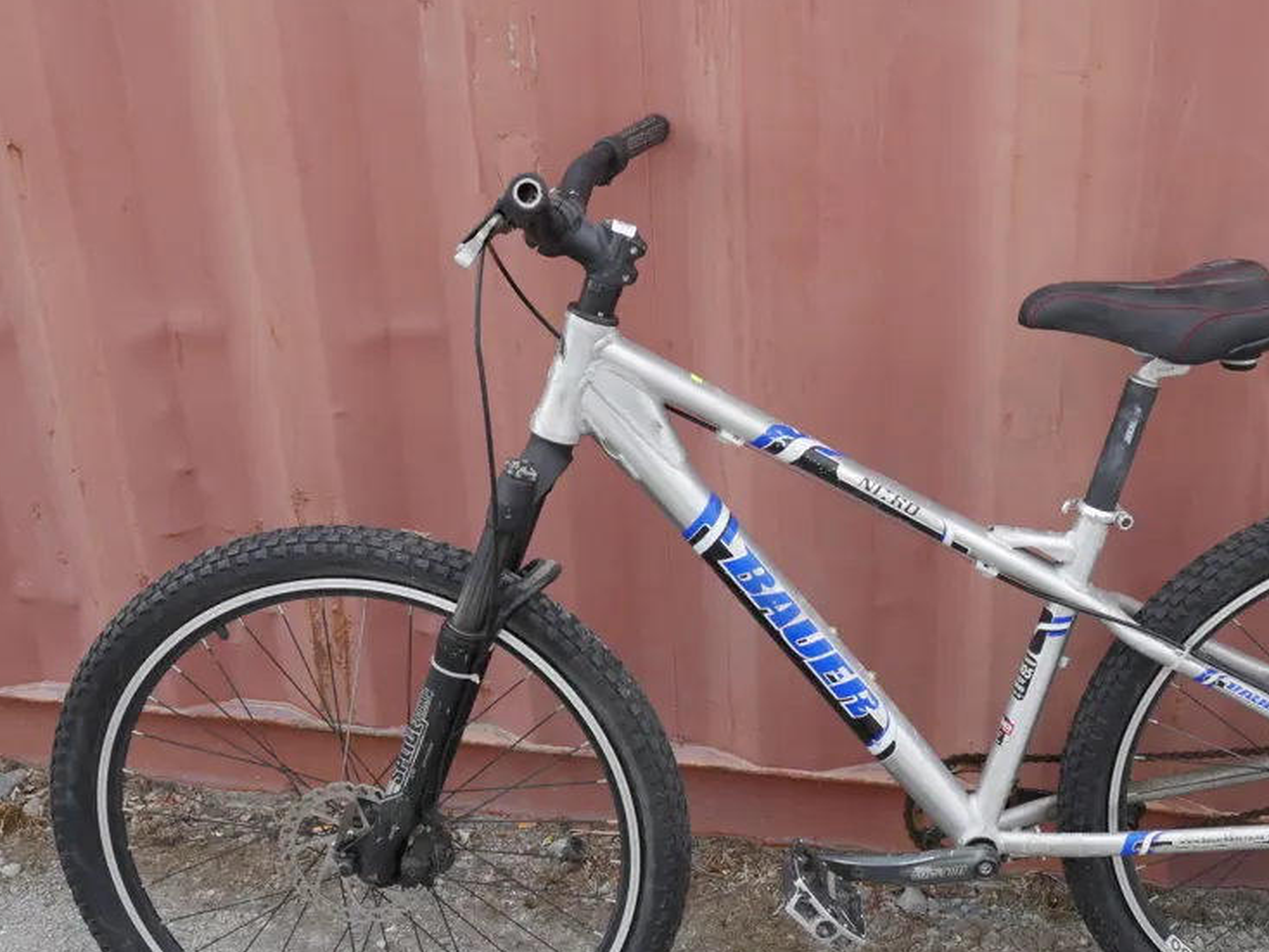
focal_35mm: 53
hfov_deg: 35.9
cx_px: 802
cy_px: 574
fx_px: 1944
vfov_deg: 27.5
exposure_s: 1/200
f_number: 5.6
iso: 200
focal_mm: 19
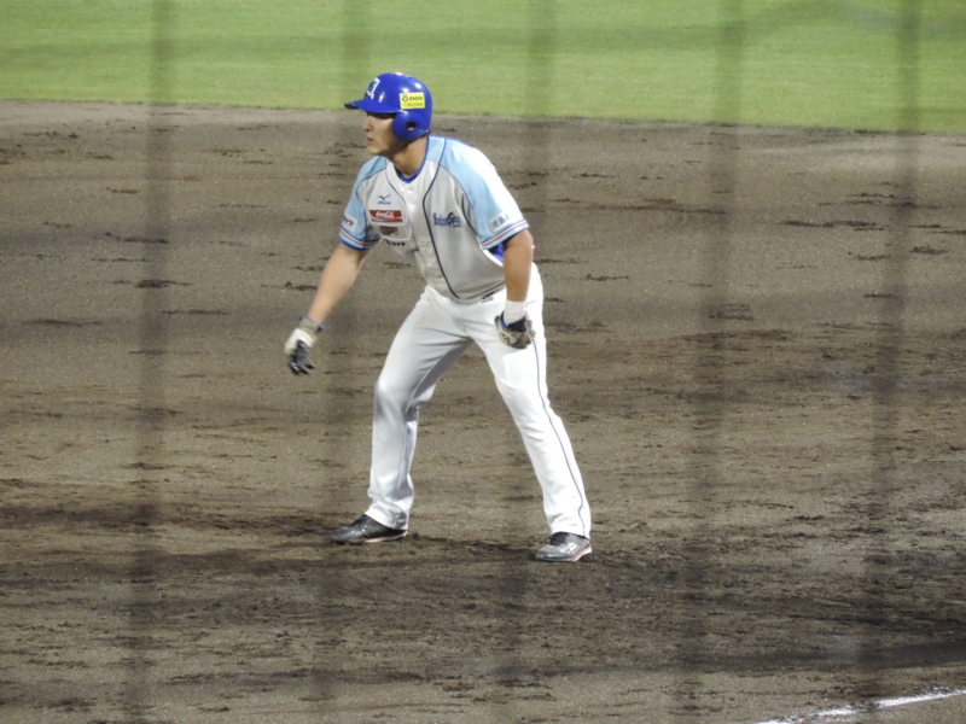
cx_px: 483
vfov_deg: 2.7
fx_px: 15348
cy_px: 362
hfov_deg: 3.6
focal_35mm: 550
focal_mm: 98.1
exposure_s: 1/40
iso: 800
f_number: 4.9
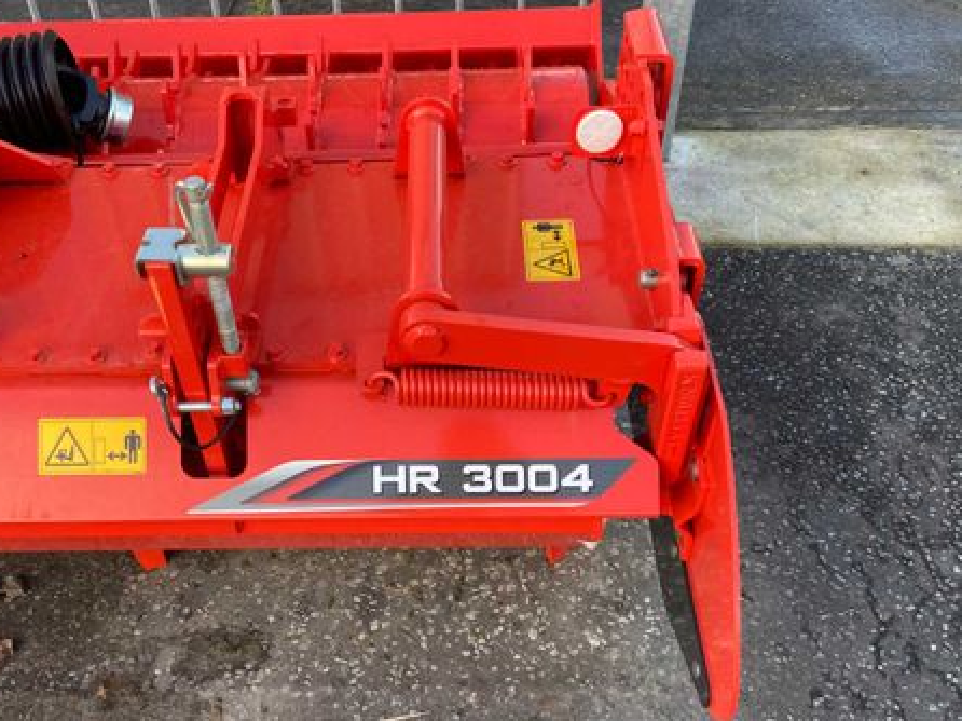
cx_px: 408
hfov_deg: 52.4
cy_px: 449
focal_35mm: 35
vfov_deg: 40.4
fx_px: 972
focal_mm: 4.25
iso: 32
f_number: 1.8
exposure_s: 1/122
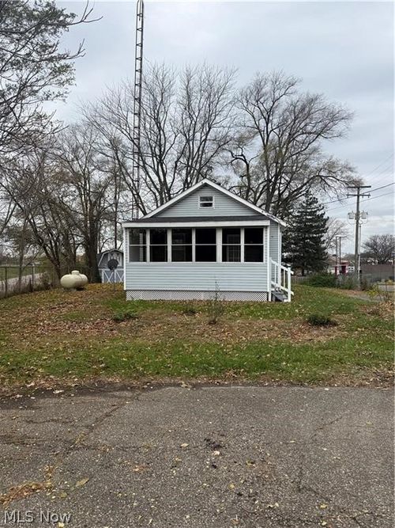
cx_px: 198
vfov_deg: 71.6
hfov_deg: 56.8
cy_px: 264
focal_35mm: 24
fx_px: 365
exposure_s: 1/1585
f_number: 1.78
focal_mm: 6.76
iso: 80
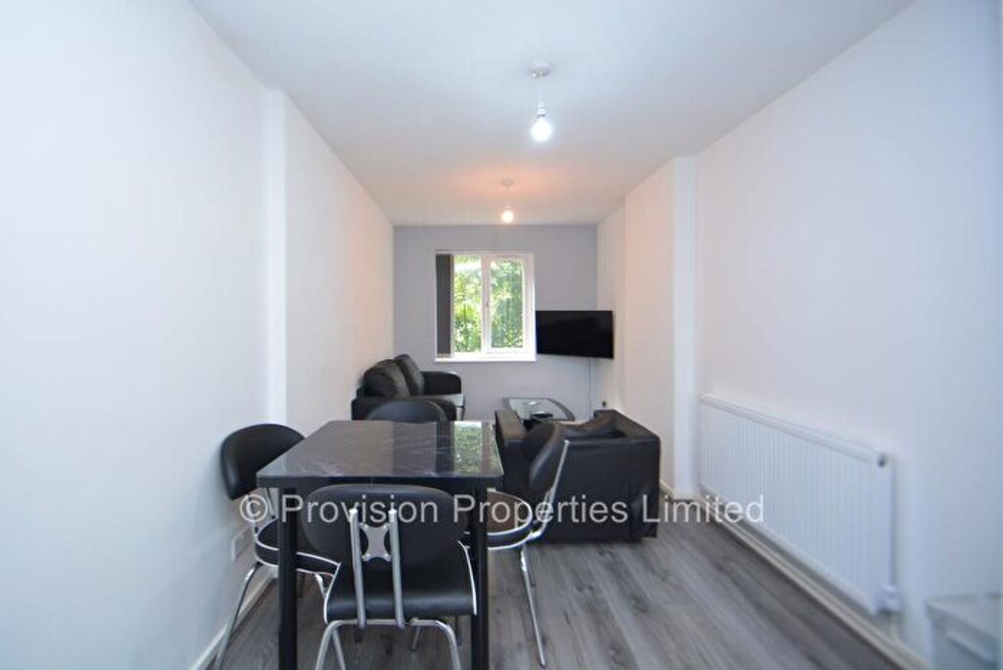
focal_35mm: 15
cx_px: 502
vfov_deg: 77.4
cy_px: 335
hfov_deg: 100.3
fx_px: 418
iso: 500
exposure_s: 1/60
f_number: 4
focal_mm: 10
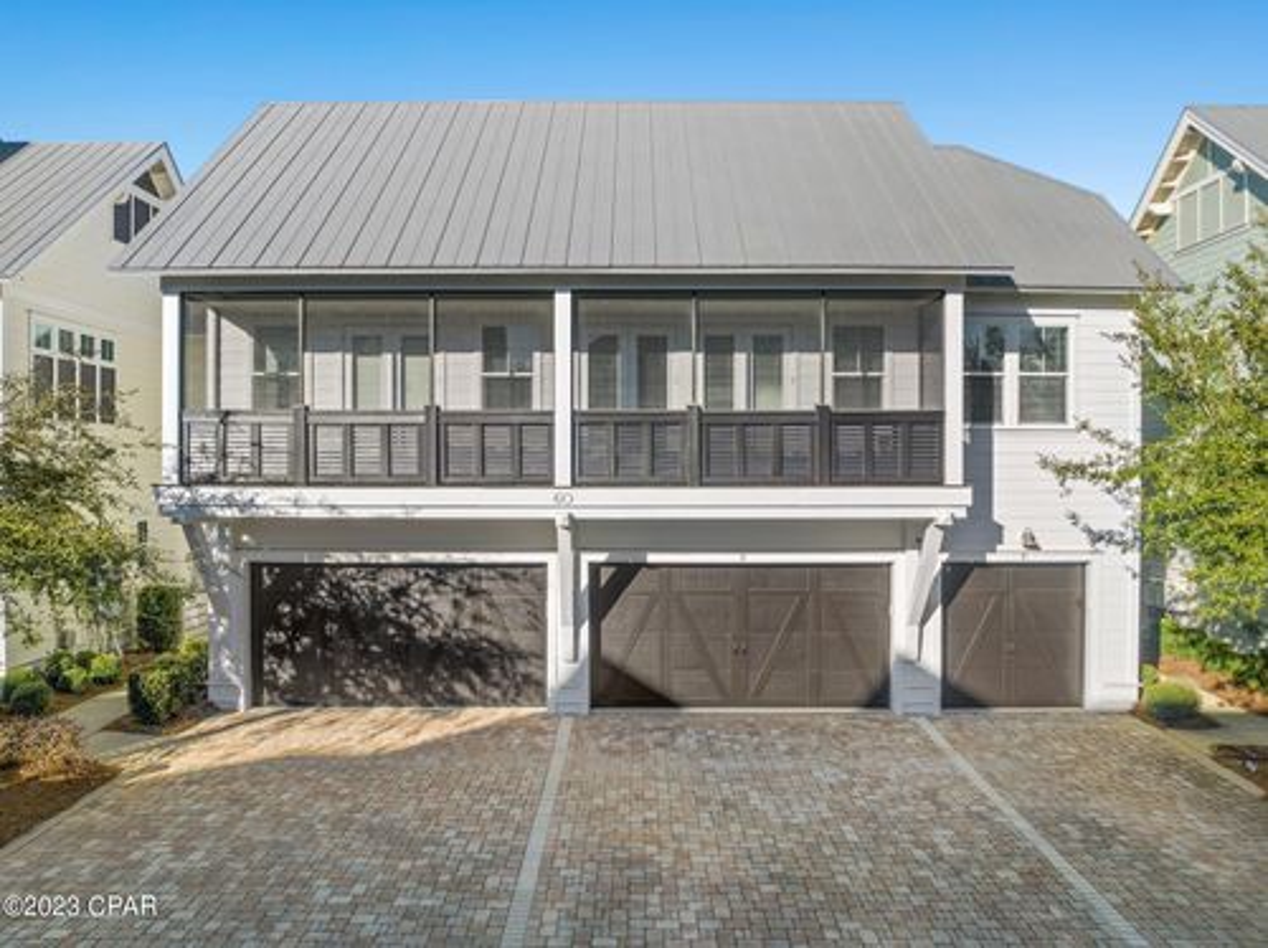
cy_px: 474
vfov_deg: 56.7
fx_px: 878
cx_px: 634
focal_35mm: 24
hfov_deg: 71.6
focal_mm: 12.29
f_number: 2.8
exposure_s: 1/400
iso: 170
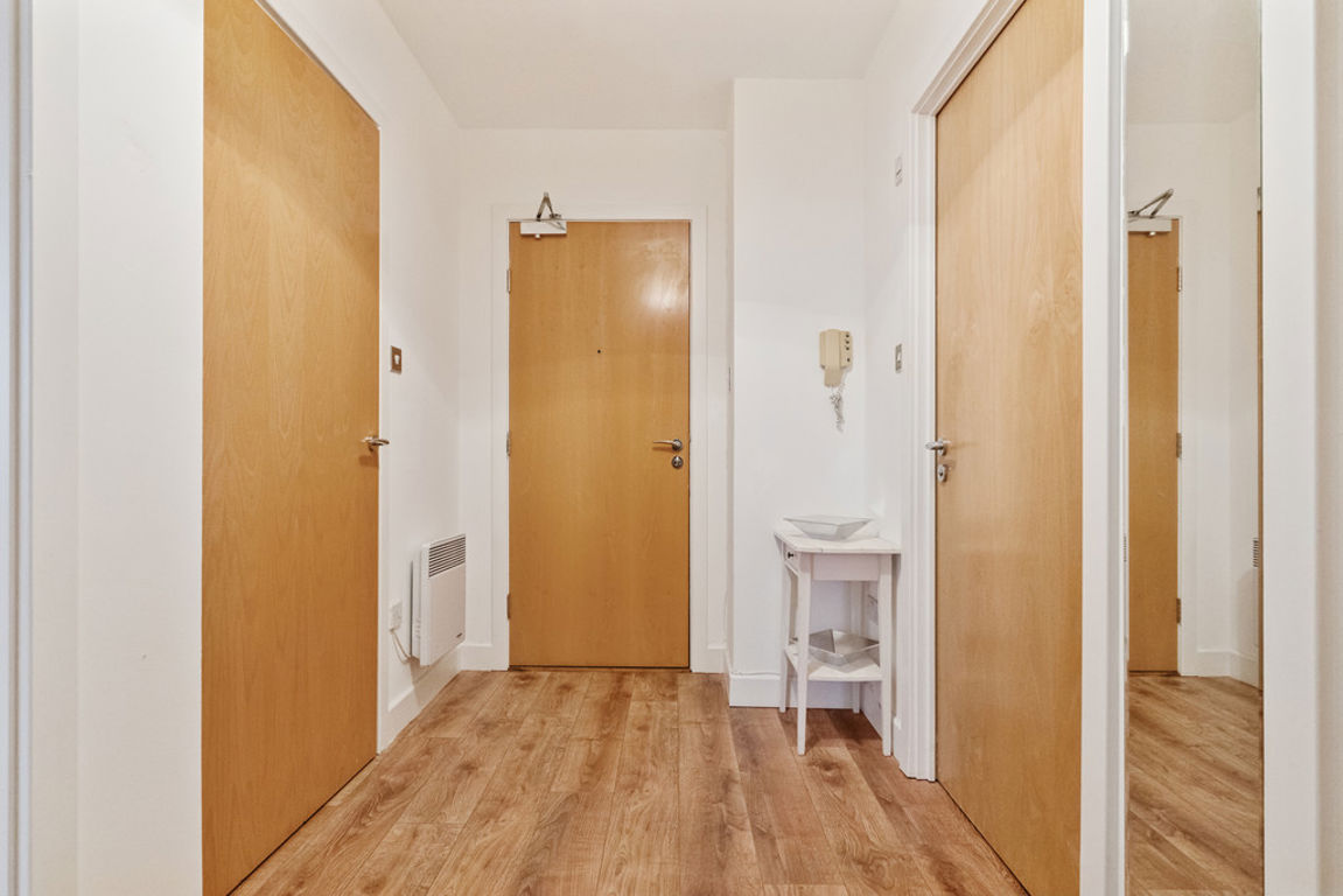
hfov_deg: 95.0
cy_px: 448
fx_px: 616
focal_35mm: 16
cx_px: 672
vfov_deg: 72.1
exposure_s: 1/40
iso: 1250
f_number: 5
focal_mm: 11
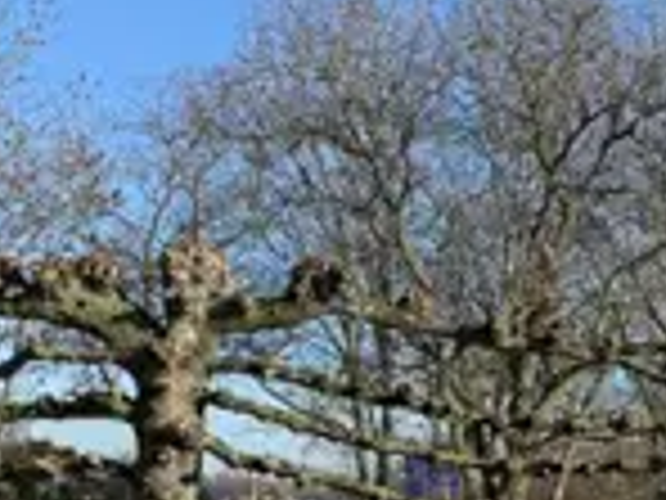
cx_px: 1044
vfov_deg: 18.5
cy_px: 477
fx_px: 1501
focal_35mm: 78
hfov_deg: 20.7
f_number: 1.78
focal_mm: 6.76
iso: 100
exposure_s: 1/4975
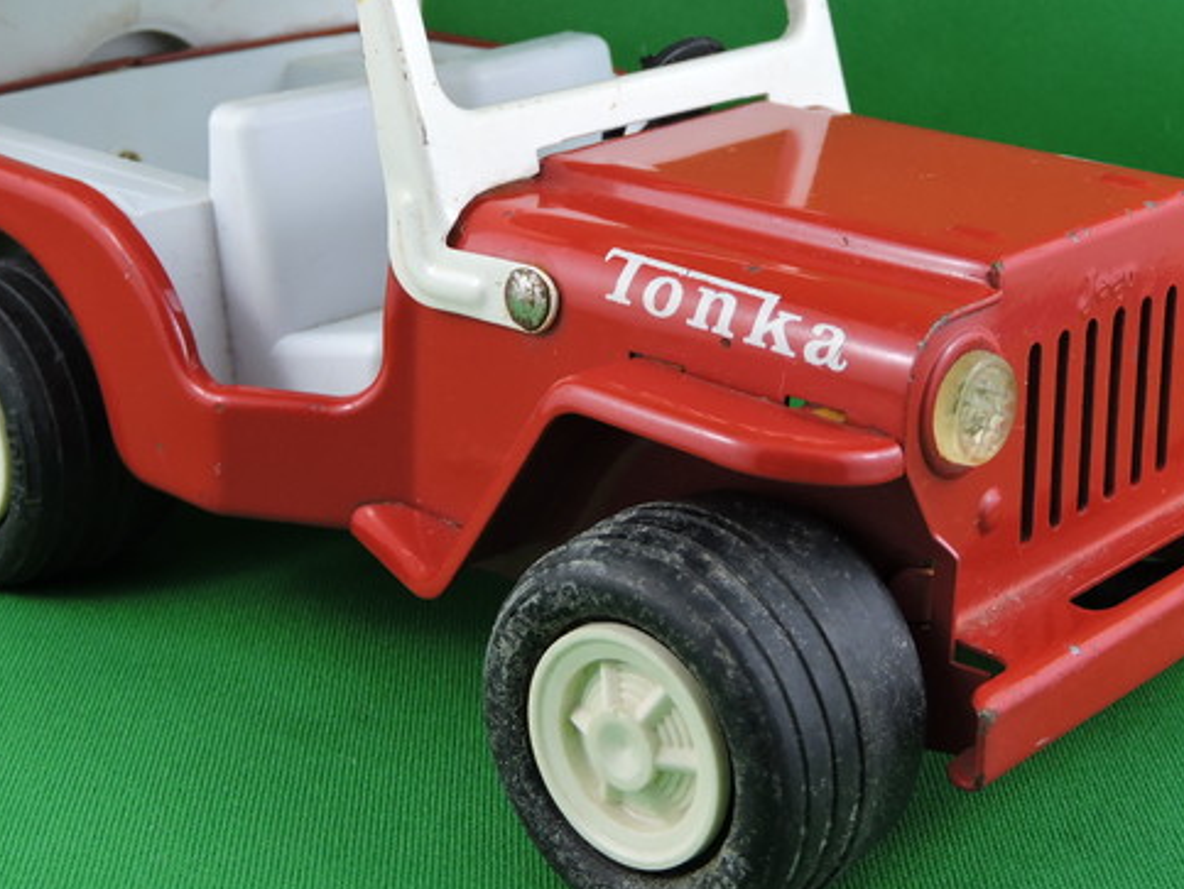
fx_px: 2465
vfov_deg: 20.3
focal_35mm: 72
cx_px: 599
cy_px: 233
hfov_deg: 27.0
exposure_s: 1/30
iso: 125
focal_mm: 8.1
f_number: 4
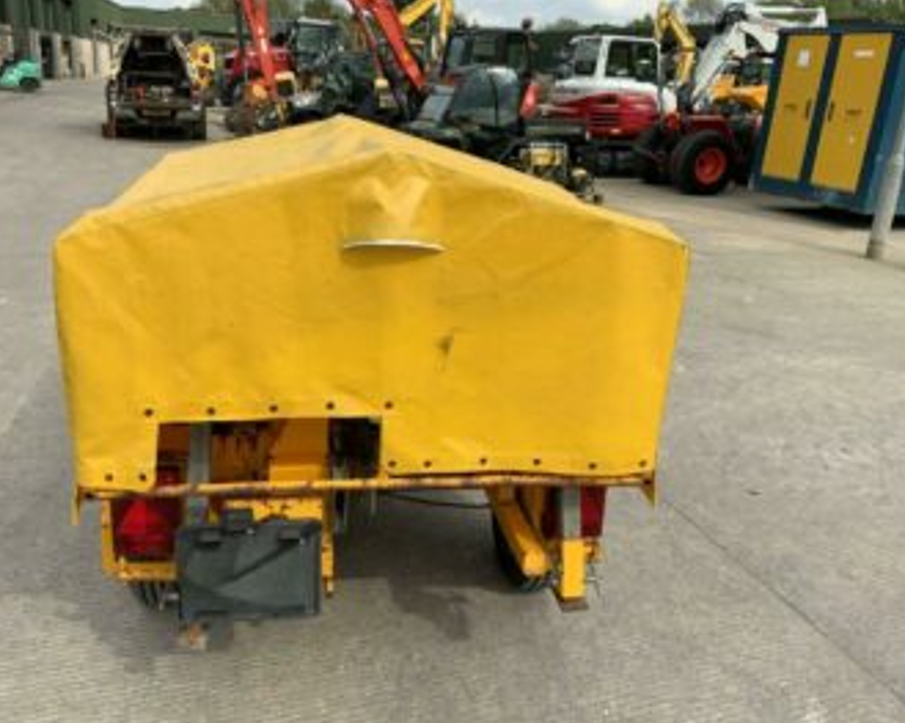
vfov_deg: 47.1
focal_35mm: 31
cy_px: 368
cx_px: 421
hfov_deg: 57.1
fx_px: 830
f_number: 1.8
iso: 16
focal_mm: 3
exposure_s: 1/1098
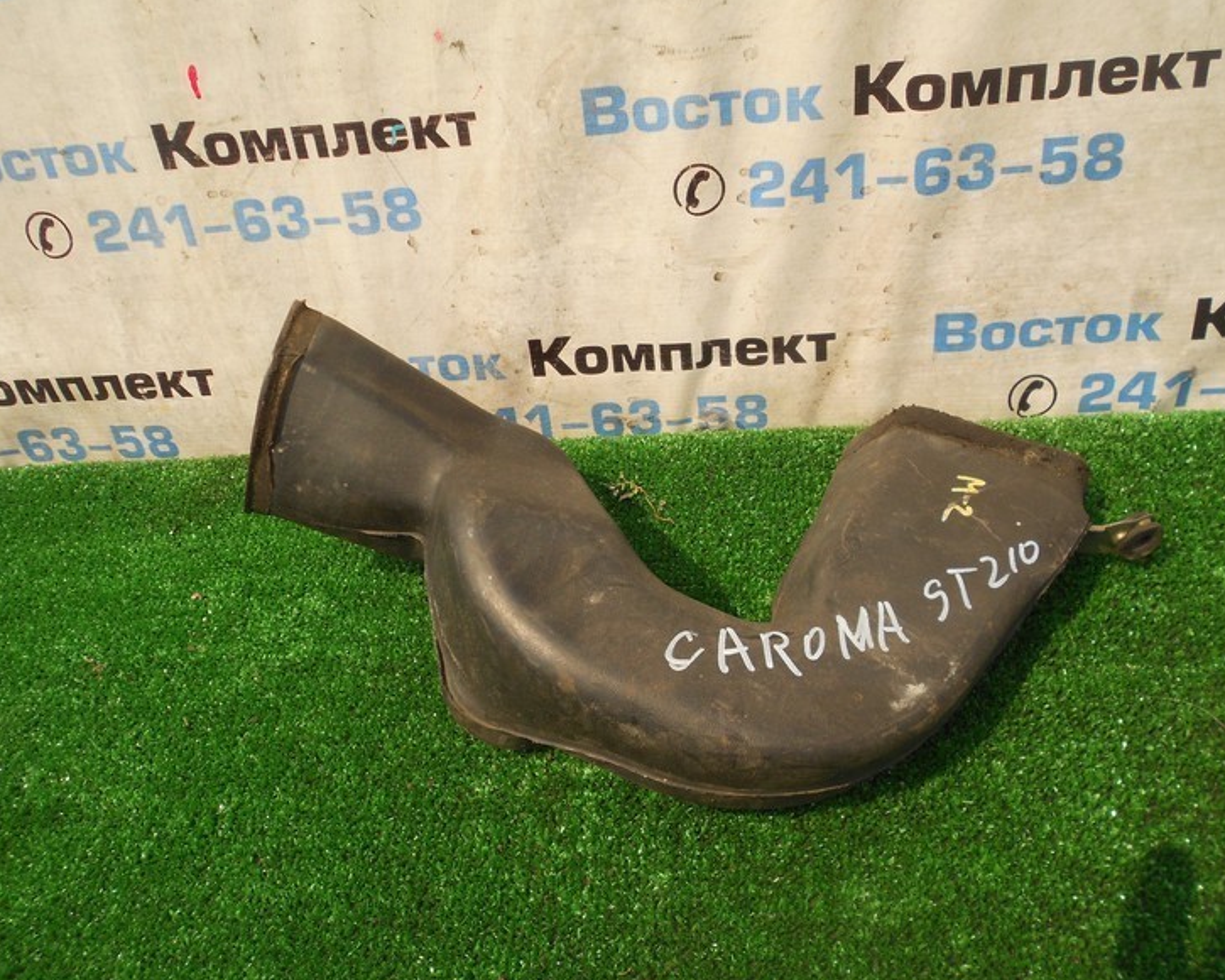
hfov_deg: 62.2
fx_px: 1015
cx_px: 647
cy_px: 500
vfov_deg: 51.5
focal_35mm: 28
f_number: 3.2
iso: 80
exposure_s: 1/1000
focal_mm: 4.6
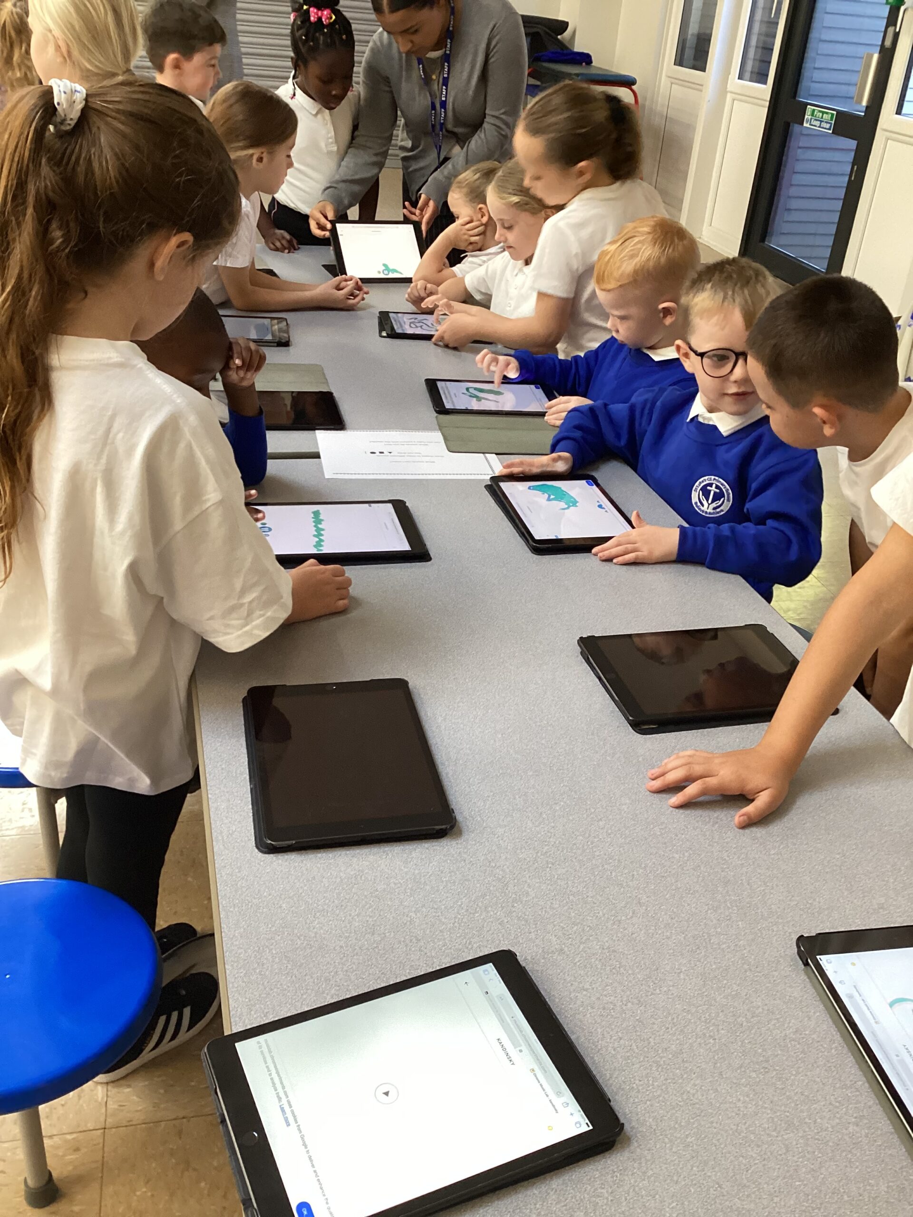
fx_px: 1090
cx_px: 456
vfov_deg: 58.4
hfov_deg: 45.4
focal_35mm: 31
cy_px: 608
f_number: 2.4
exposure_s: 1/50
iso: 160
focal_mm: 3.3
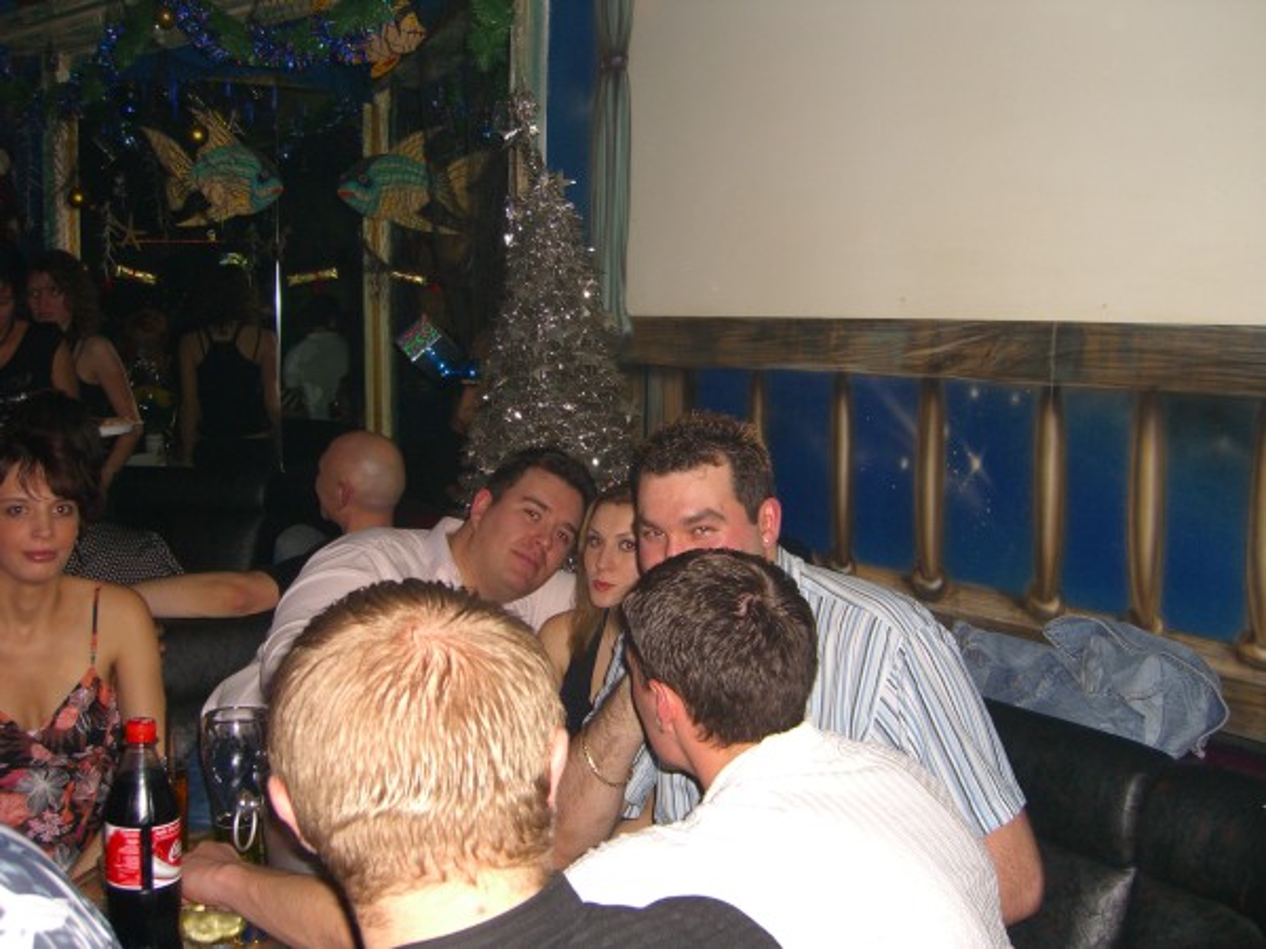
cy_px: 474
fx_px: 1390
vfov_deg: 37.7
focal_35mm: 38
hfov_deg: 49.0
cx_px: 633
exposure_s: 1/60
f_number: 2.8
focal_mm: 7.9
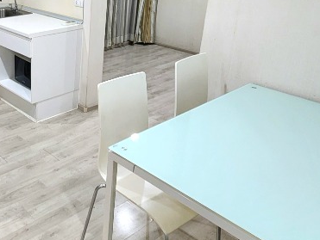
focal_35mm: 35
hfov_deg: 45.8
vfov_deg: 39.6
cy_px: 58
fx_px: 324
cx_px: 14
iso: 400
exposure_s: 1/33
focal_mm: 2.2
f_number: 2.2
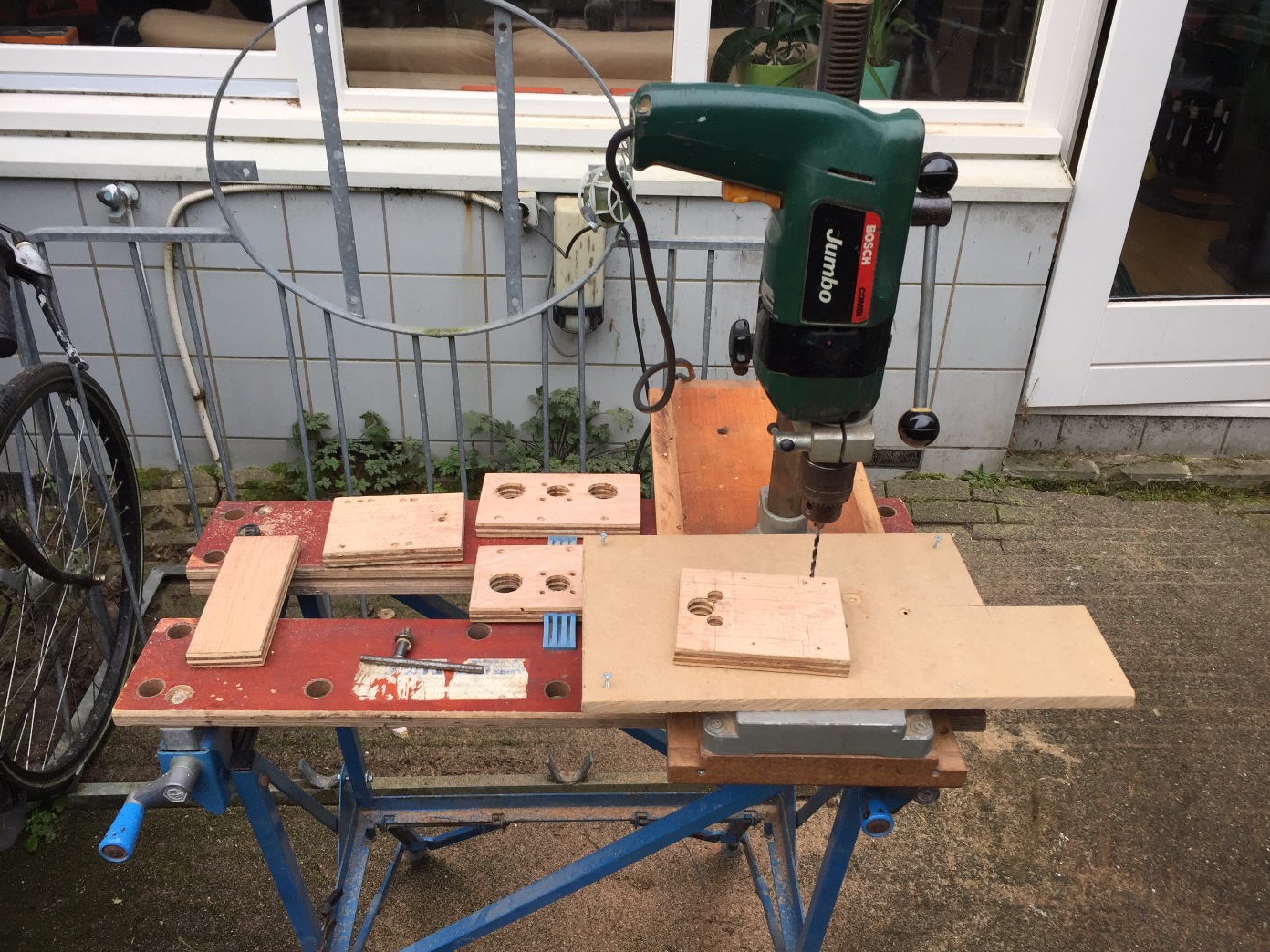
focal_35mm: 30
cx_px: 624
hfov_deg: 60.0
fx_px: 1101
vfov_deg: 46.8
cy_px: 489
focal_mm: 4.15
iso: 50
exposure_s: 1/100
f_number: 2.2
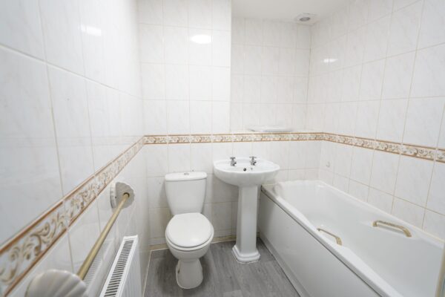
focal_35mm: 17
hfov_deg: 93.3
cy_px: 148
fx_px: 210
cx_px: 222
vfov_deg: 70.4
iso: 400
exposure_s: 1/30
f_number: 5
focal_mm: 17
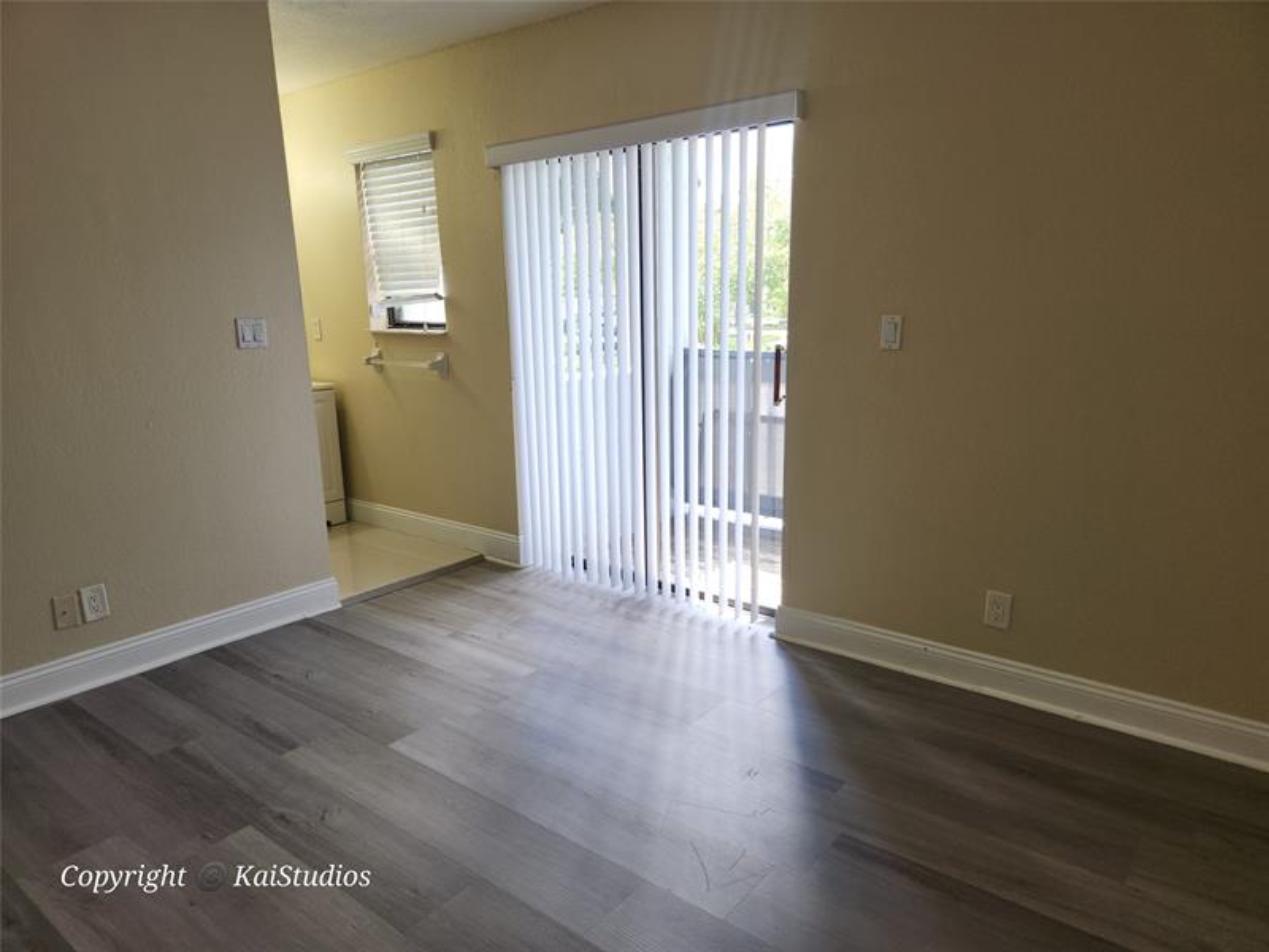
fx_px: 843
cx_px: 634
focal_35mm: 23
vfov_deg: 58.9
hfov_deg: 73.9
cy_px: 476
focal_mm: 5.4
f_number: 1.8
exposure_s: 1/120
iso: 25
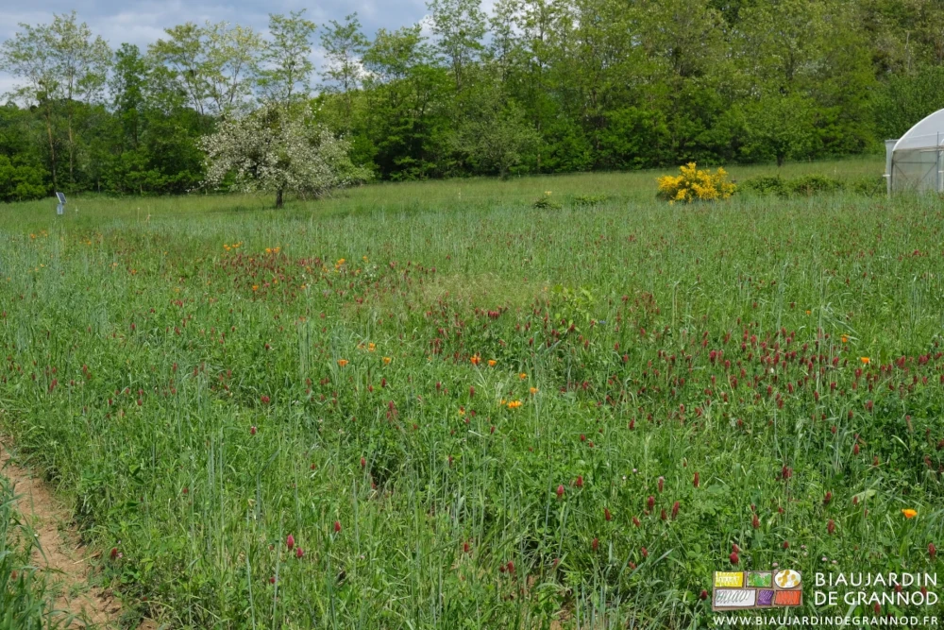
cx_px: 472
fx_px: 1180
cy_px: 315
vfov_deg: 29.9
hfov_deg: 43.6
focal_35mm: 45
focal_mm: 30.2
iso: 160
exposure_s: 1/350
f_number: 8
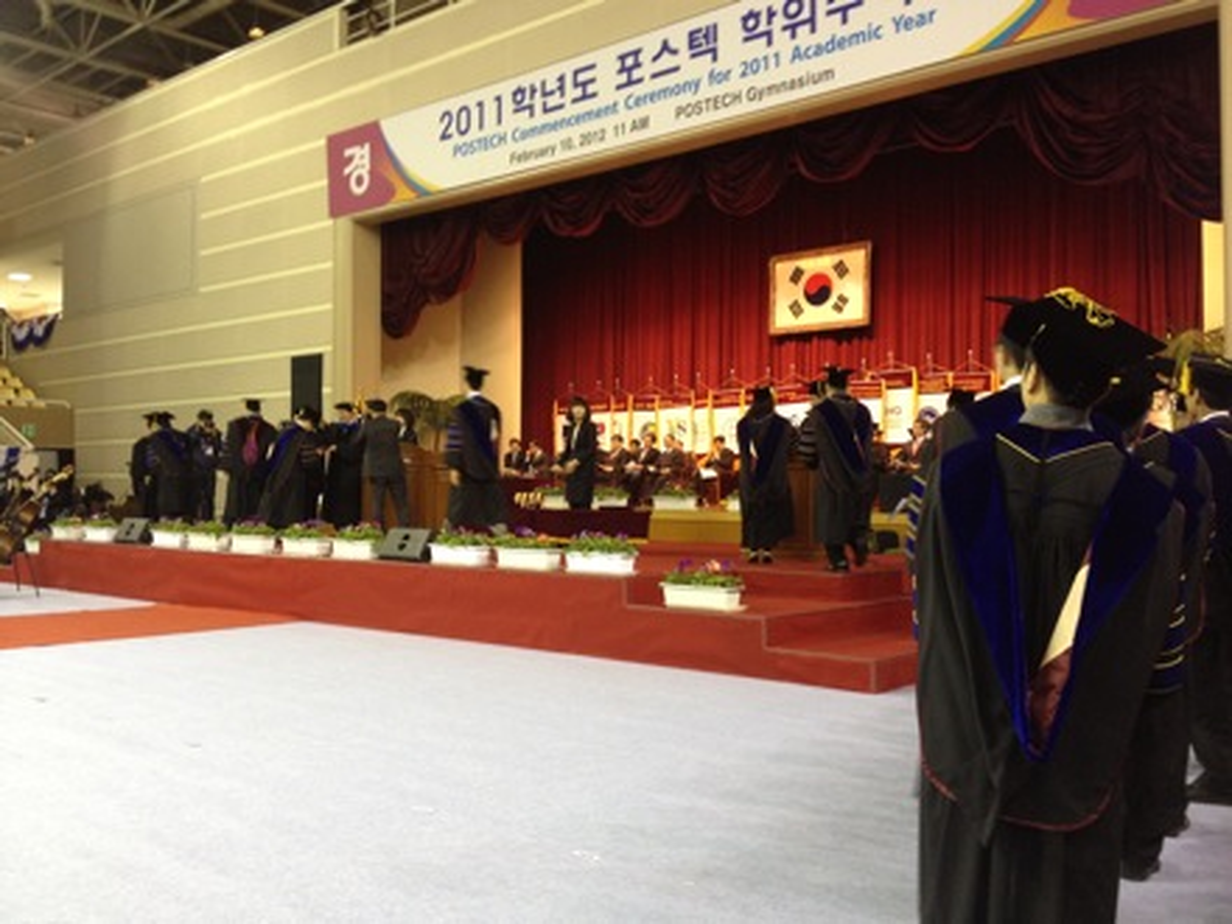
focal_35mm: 35
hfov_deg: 52.6
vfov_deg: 40.7
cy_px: 462
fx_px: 1246
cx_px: 616
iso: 100
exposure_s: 1/20
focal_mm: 4.28
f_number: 2.4
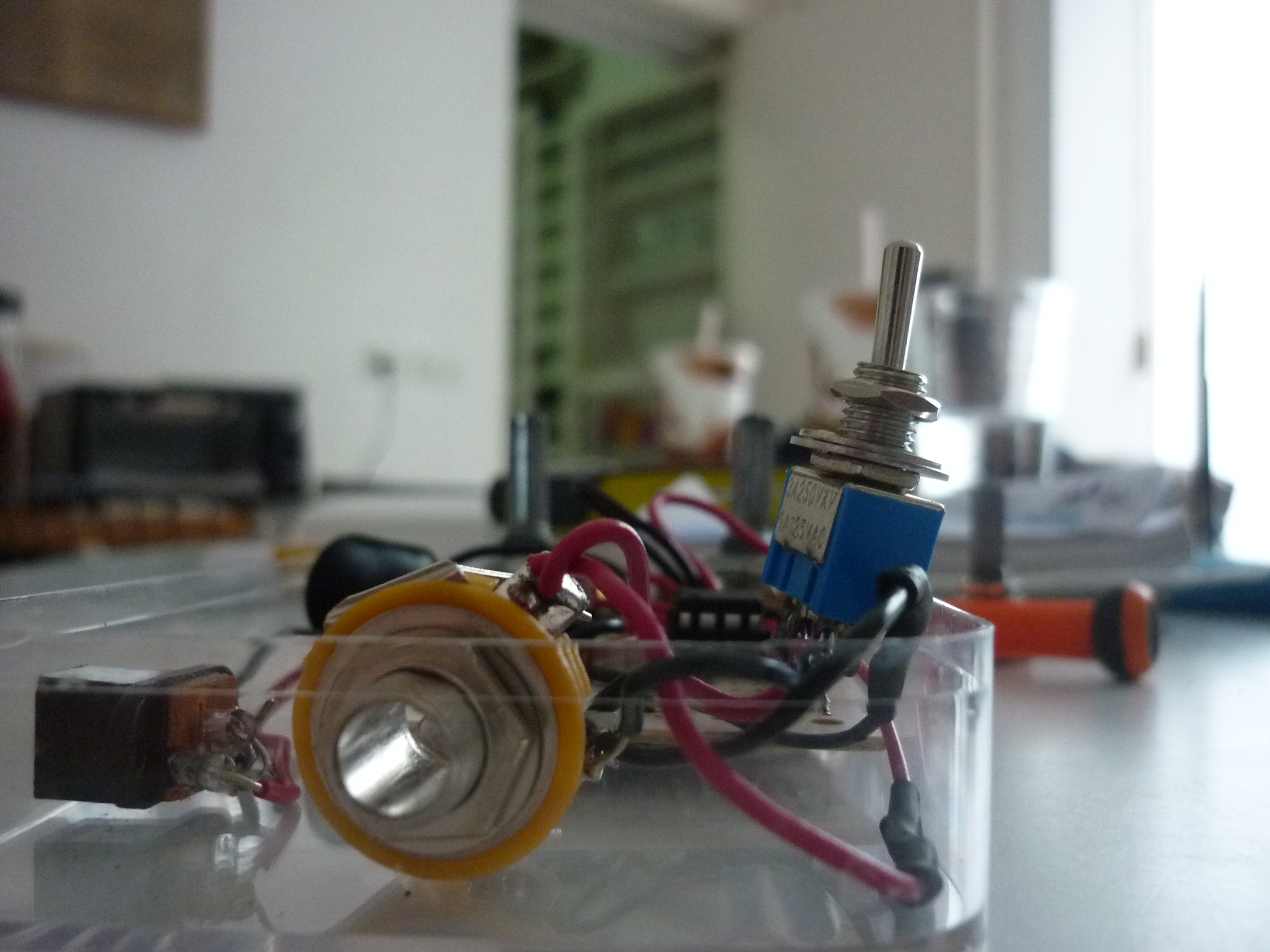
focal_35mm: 33
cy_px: 476
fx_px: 1211
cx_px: 635
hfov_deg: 55.4
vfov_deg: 42.9
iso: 400
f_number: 2.8
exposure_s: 1/13
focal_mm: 5.5
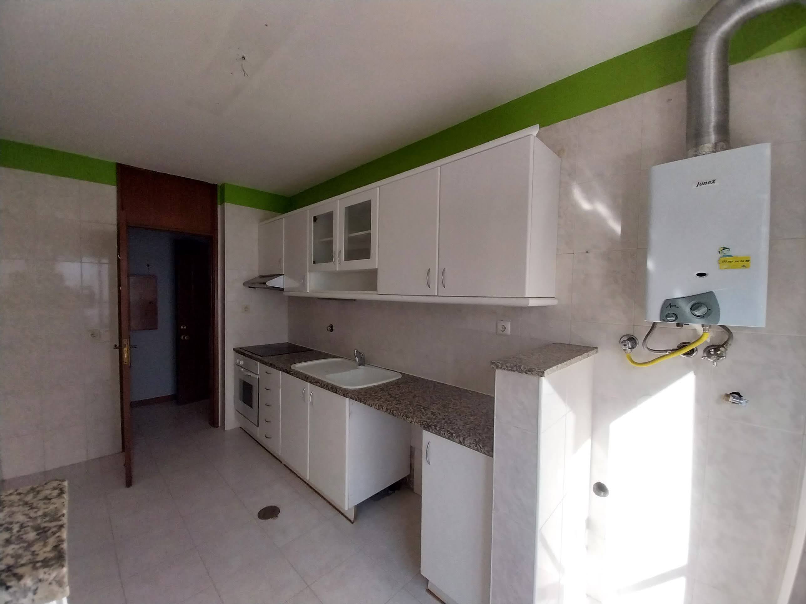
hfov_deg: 106.2
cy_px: 302
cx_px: 403
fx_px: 303
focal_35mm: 13
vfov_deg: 89.9
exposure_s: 1/180
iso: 64
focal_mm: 1.13
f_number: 2.2
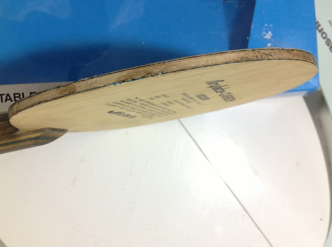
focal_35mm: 41
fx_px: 392
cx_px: 155
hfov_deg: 45.8
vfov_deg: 35.0
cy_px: 132
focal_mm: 4.28
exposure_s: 1/17
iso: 160
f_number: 2.4
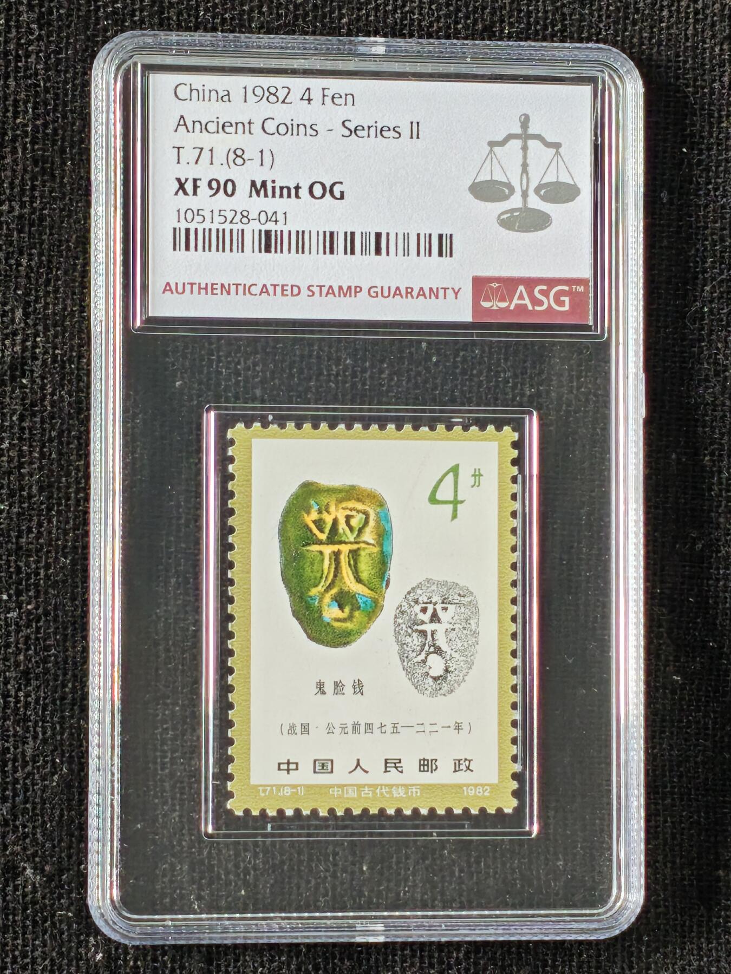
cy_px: 487
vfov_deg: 17.7
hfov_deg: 13.3
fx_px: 3125
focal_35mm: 111
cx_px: 366
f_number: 1.5
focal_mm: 4.94
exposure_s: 1/100
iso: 80
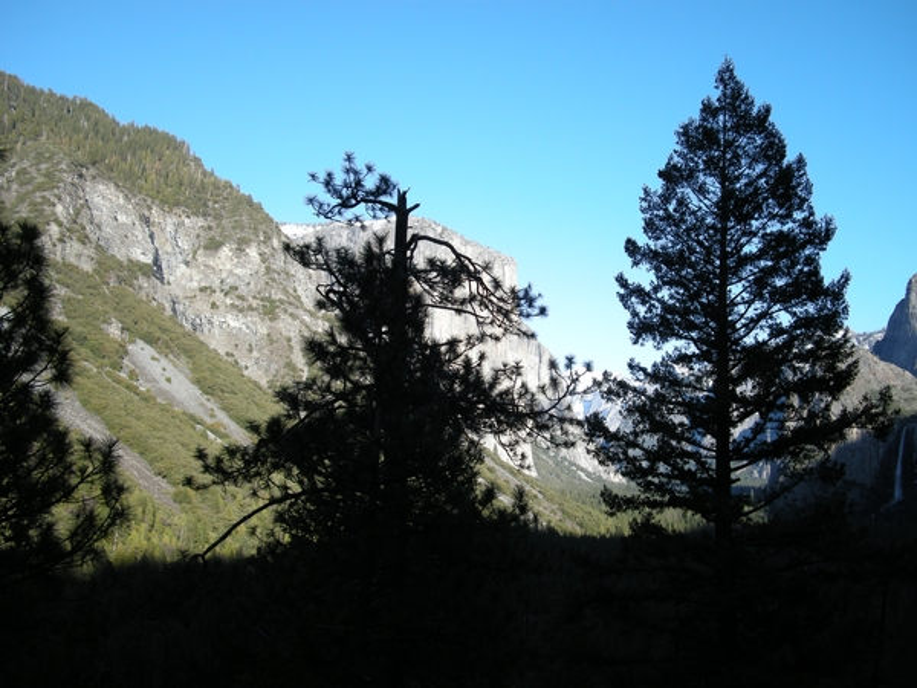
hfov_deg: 50.1
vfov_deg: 38.7
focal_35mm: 37
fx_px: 980
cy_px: 344
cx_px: 458
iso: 64
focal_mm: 7.9
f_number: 2.8
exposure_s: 1/447
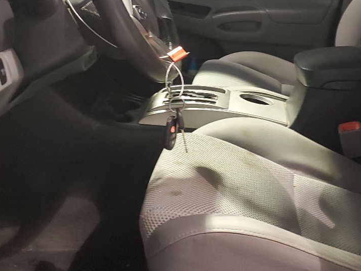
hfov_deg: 33.2
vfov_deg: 25.0
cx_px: 206
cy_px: 71
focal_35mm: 58
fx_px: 605
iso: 333
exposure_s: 1/24
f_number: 1.5
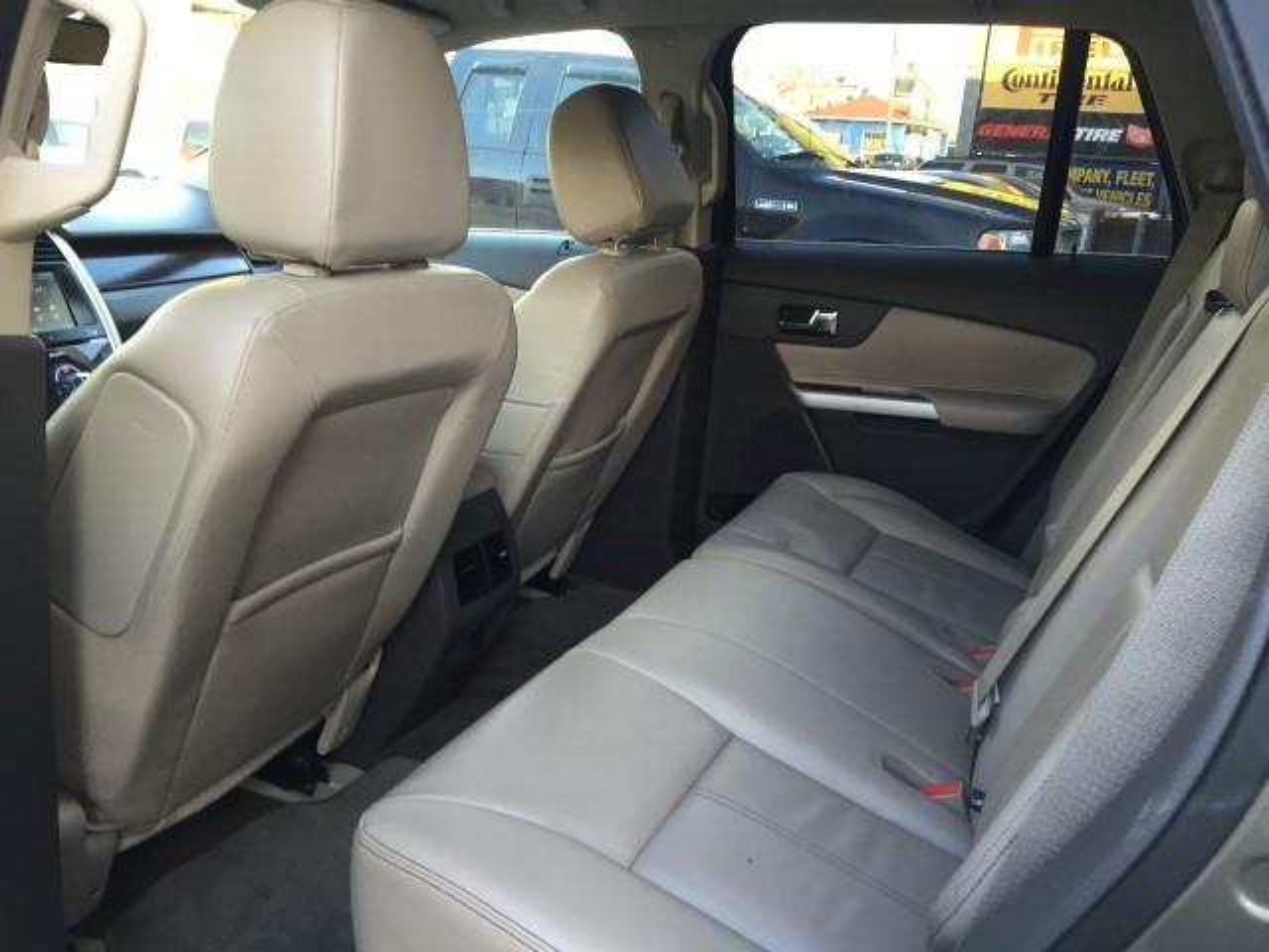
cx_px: 634
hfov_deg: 61.7
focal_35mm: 29
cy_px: 476
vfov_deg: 48.2
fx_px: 1063
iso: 32
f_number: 2.2
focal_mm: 4.15
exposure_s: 1/30
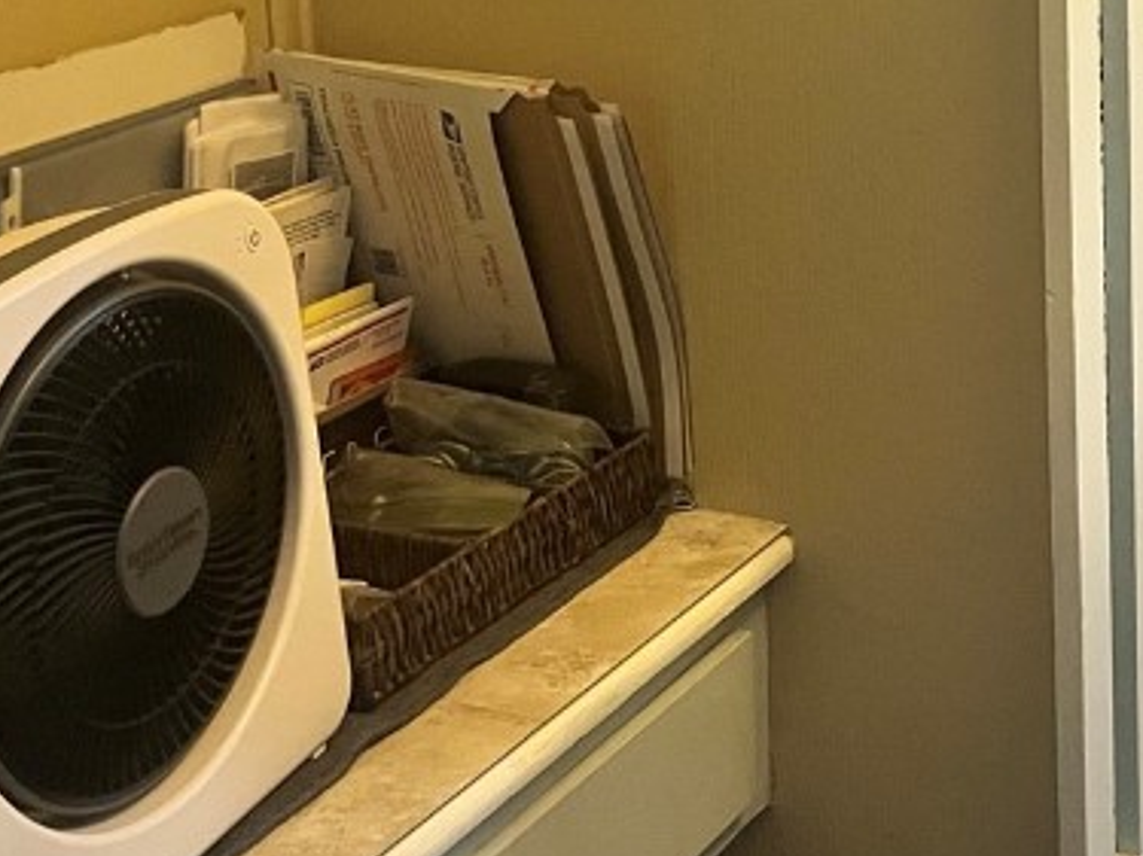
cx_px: 1210
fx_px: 2344
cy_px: -198
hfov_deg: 25.7
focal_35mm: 71
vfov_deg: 19.4
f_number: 1.6
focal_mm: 5.1
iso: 400
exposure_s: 1/60
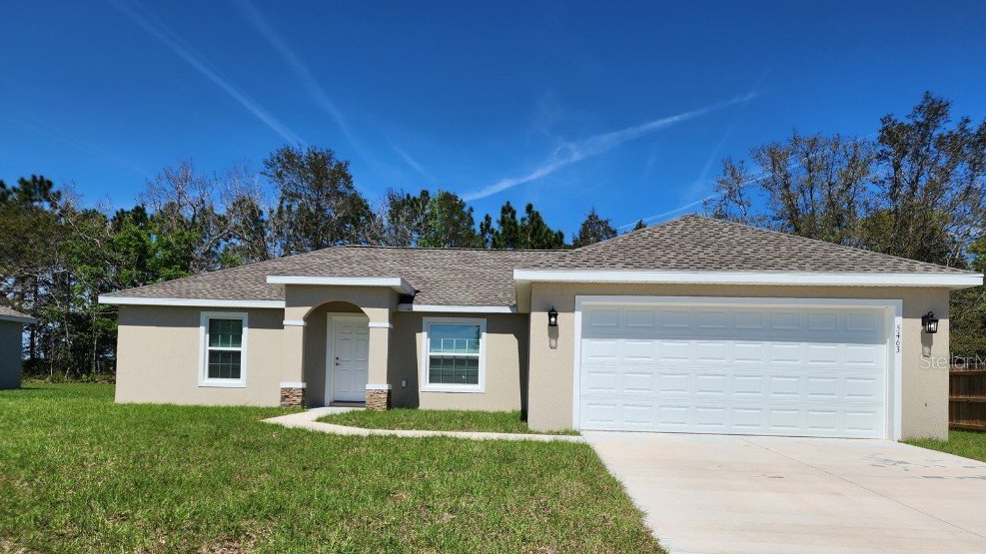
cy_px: 360
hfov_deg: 71.9
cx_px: 502
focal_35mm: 26
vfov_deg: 43.9
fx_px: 680
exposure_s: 1/2234
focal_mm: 6.4
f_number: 1.8
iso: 12
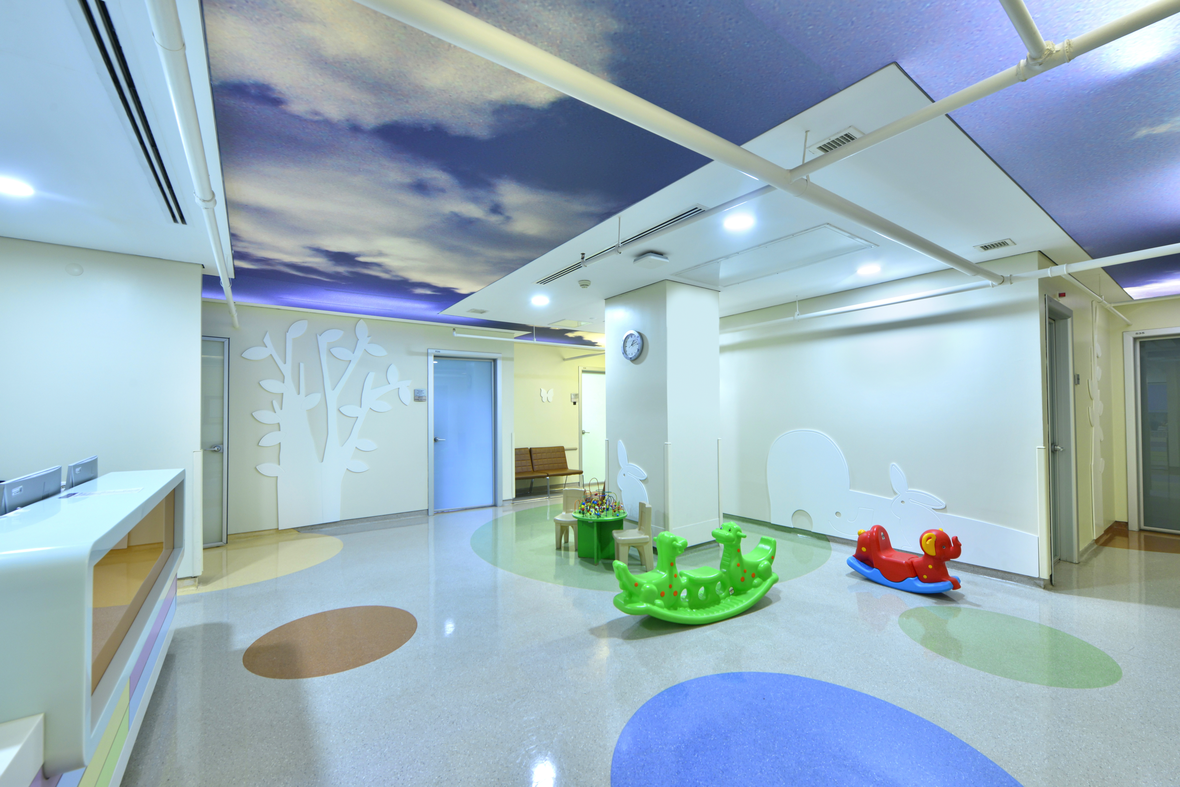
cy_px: 394
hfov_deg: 104.2
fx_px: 459
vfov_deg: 81.2
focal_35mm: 14
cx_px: 590
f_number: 9
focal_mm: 14
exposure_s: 1/6
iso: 400
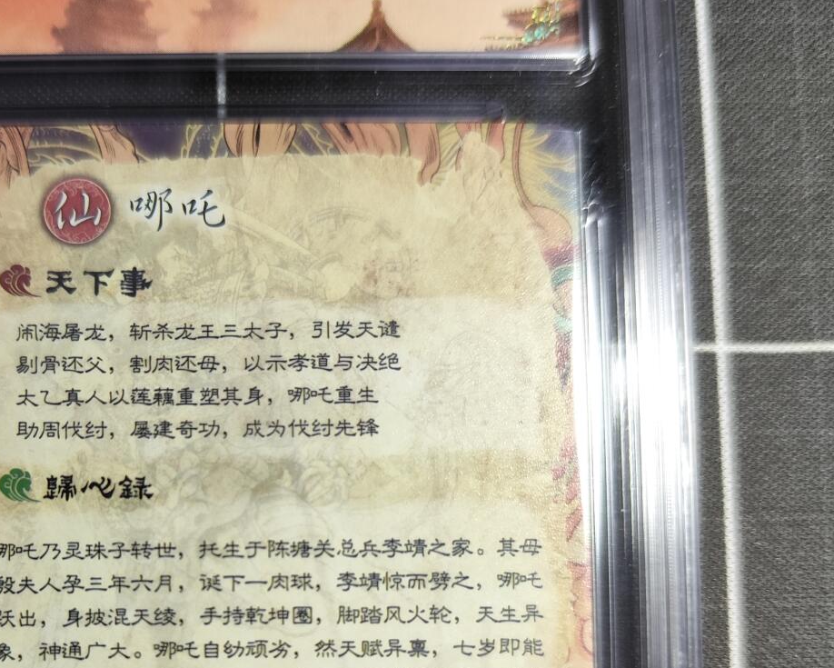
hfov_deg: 41.0
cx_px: 227
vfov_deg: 33.5
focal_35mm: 44
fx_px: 1086
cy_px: 496
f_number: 1.65
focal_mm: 6.14
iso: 400
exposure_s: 1/50
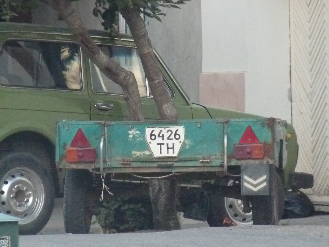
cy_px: 124
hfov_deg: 2.6
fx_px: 7375
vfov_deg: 1.9
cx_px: 164
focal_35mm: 776
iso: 800
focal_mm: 78.2
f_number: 3.8
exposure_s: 1/250
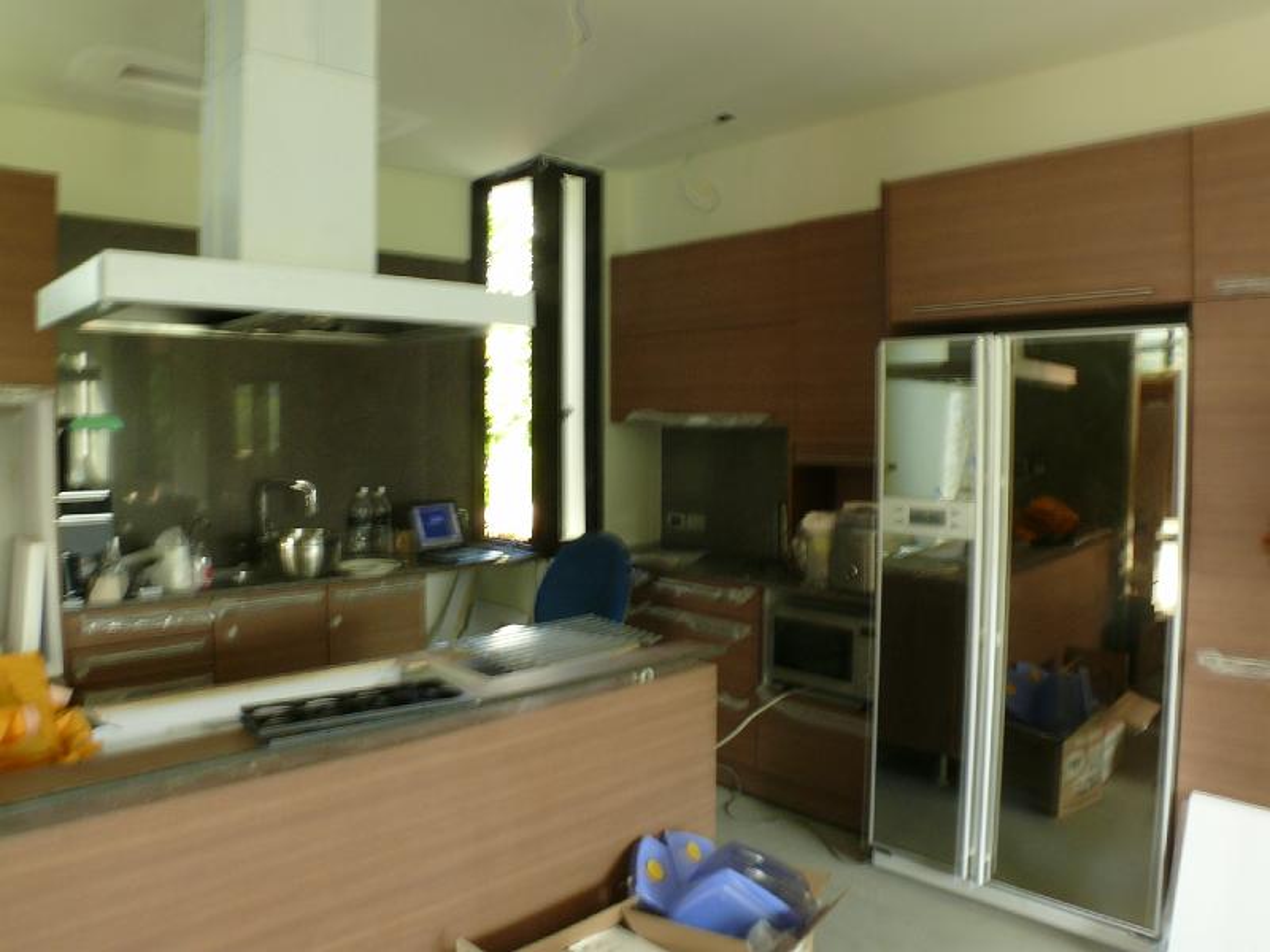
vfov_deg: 40.7
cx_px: 635
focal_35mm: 35
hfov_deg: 52.6
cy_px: 476
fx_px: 1284
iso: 100
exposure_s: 1/1.3
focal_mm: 7.4
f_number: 9
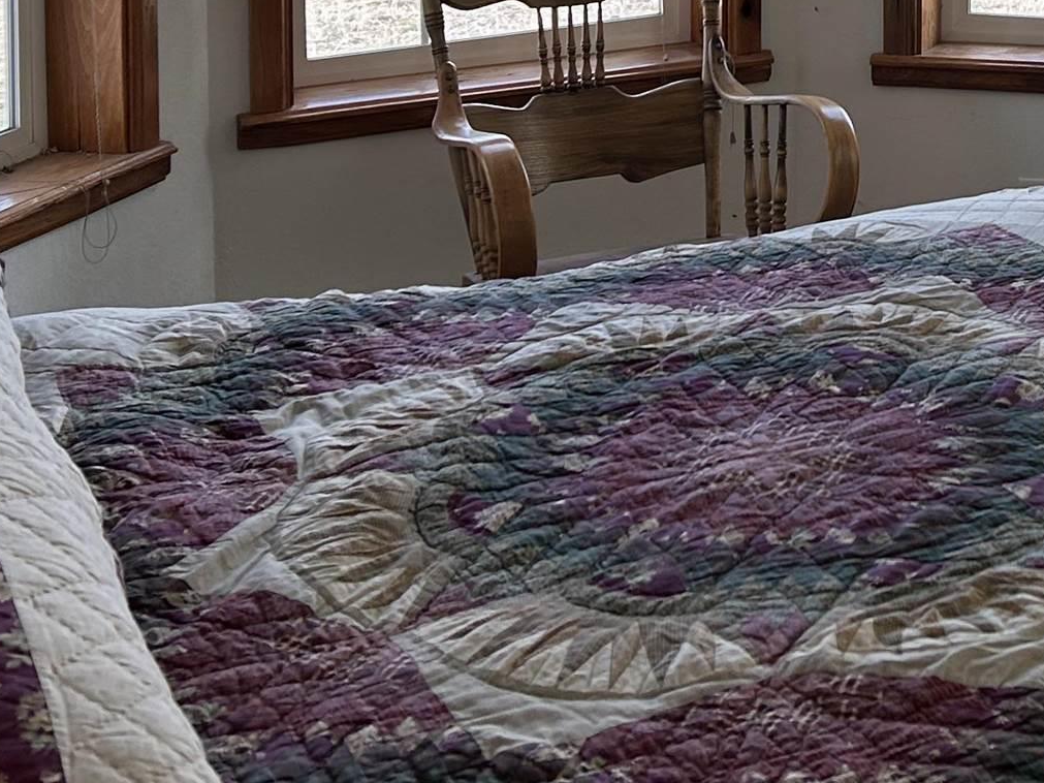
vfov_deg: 17.2
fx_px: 2382
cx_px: 1026
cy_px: -324
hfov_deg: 23.7
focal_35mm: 79
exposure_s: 1/204
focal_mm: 5.7
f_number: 1.5
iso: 40
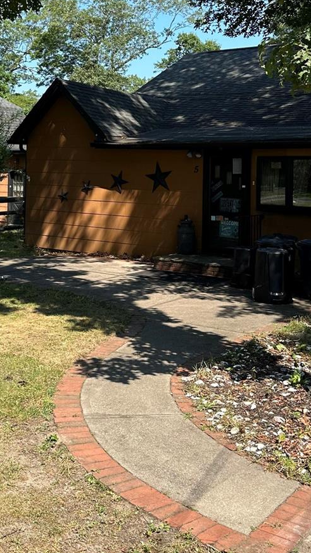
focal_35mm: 46
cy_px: 159
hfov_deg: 25.8
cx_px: 101
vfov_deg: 43.6
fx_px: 674
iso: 80
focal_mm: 6.86
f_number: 1.78
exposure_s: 1/1845
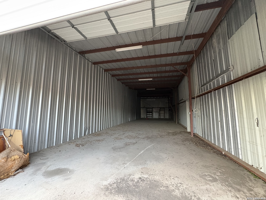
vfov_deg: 85.7
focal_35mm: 14
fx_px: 108
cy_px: 100
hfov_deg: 102.1
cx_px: 133
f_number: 2.2
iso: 800
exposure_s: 1/60
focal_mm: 2.22
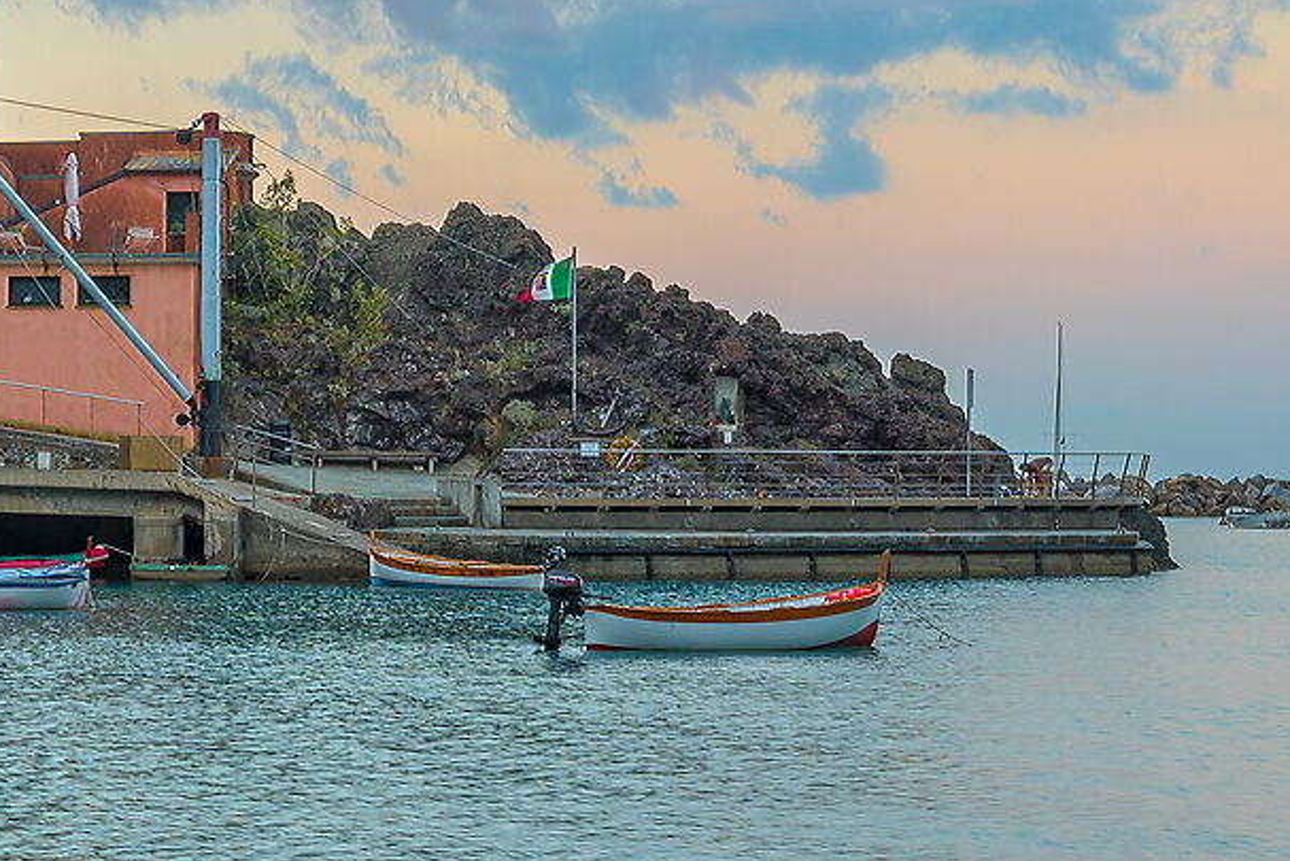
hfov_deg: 22.7
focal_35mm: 87
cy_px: 520
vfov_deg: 15.7
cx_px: 87
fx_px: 3118
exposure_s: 1/2.5
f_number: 11
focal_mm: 22
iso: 100
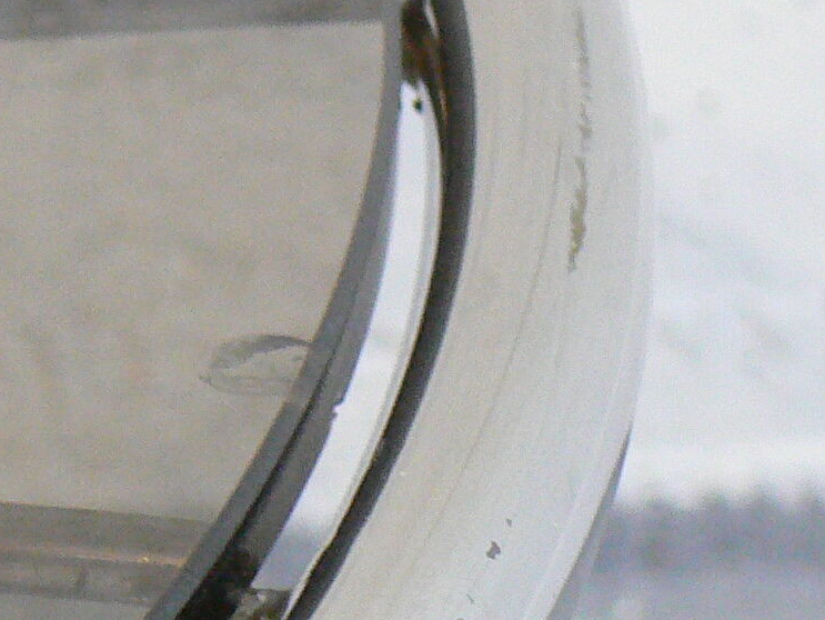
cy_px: 991
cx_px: -191
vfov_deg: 4.9
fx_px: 7225
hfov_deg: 6.5
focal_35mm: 303
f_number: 3.2
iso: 200
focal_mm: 13.4
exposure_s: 1/15
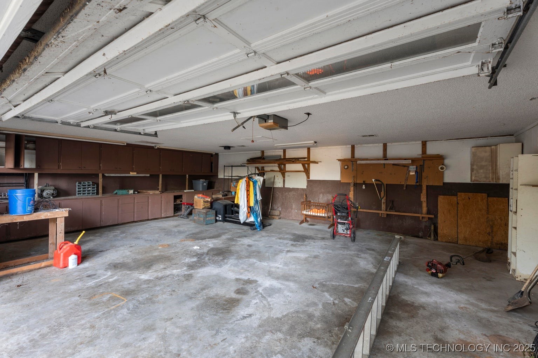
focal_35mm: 16
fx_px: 239
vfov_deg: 73.7
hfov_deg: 96.7
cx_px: 269
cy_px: 179
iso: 200
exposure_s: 2
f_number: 9
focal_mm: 16
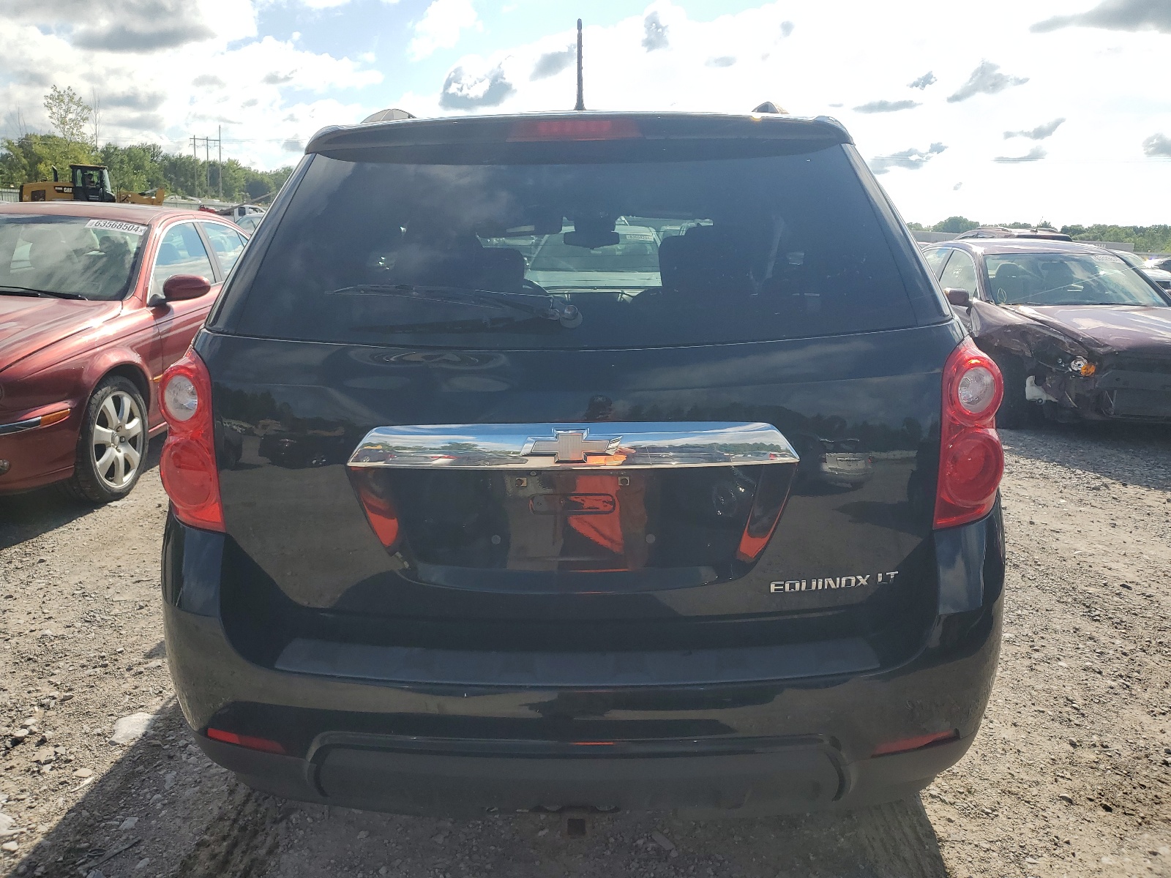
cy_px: 439
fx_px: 880
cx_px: 586
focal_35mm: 26
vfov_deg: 53.1
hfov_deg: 67.3
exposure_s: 1/3333
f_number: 1.5
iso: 50
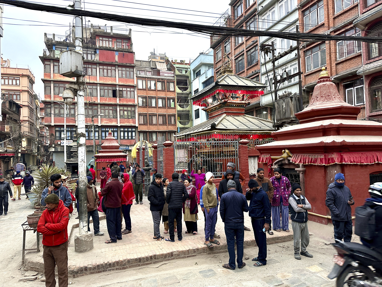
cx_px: 191
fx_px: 265
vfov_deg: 56.8
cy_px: 144
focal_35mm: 24
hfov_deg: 71.6
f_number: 1.78
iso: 200
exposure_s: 1/50
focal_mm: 6.86
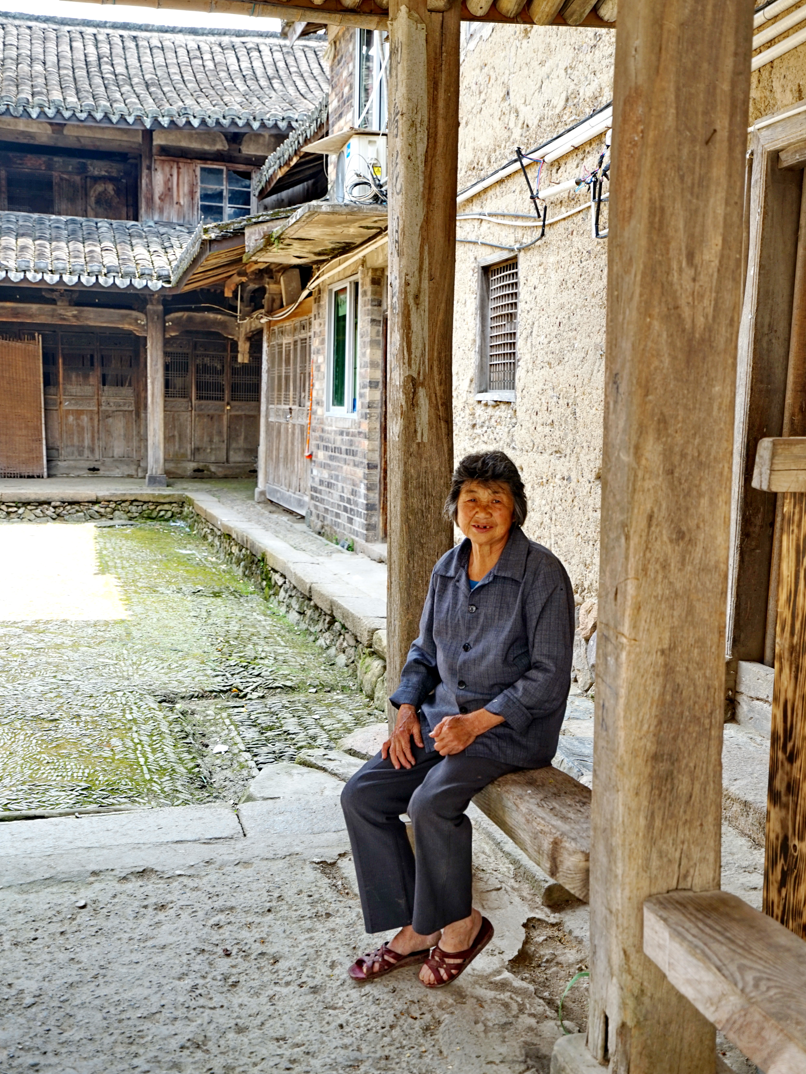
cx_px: 404
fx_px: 1180
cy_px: 535
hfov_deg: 37.7
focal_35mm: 38
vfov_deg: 49.0
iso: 200
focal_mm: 35
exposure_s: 1/60
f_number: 4
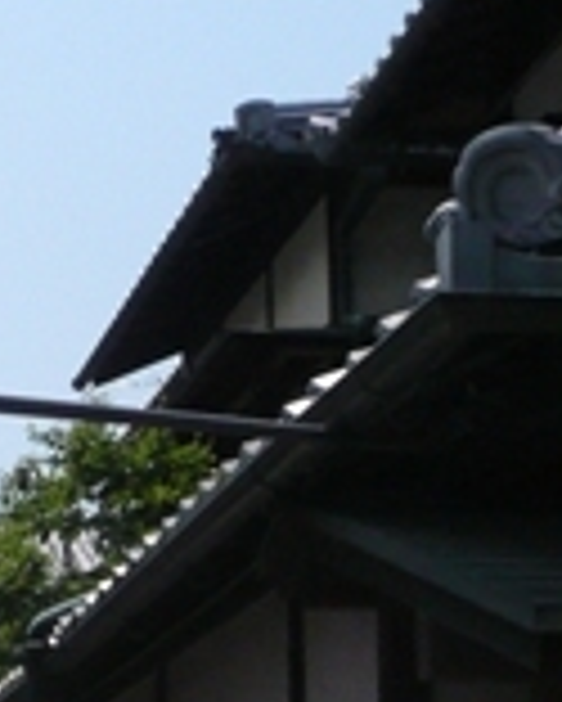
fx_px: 2326
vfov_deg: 16.3
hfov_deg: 13.0
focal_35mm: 112
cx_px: -288
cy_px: 878
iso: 200
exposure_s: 1/640
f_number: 8
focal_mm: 4.6
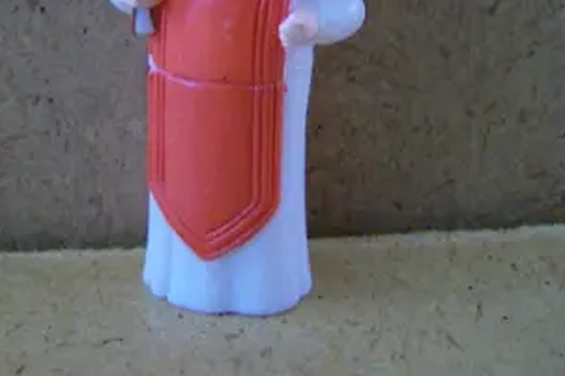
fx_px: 925
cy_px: 84
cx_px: 237
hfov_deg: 33.9
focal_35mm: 59
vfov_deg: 22.7
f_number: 2.8
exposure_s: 1/24.7
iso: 200
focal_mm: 6
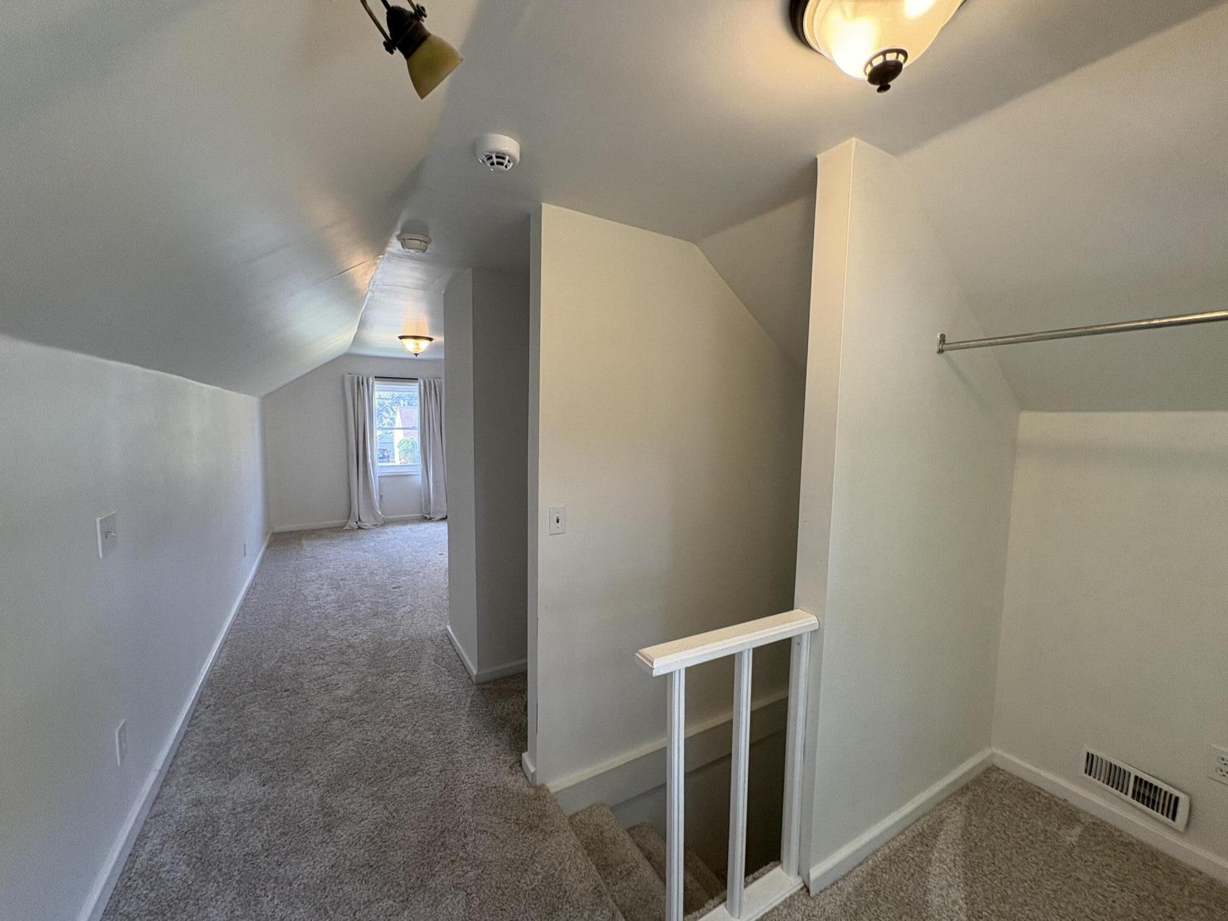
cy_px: 460
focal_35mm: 14
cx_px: 614
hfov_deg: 102.1
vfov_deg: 85.7
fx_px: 497
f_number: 2.2
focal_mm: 2.22
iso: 125
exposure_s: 1/60
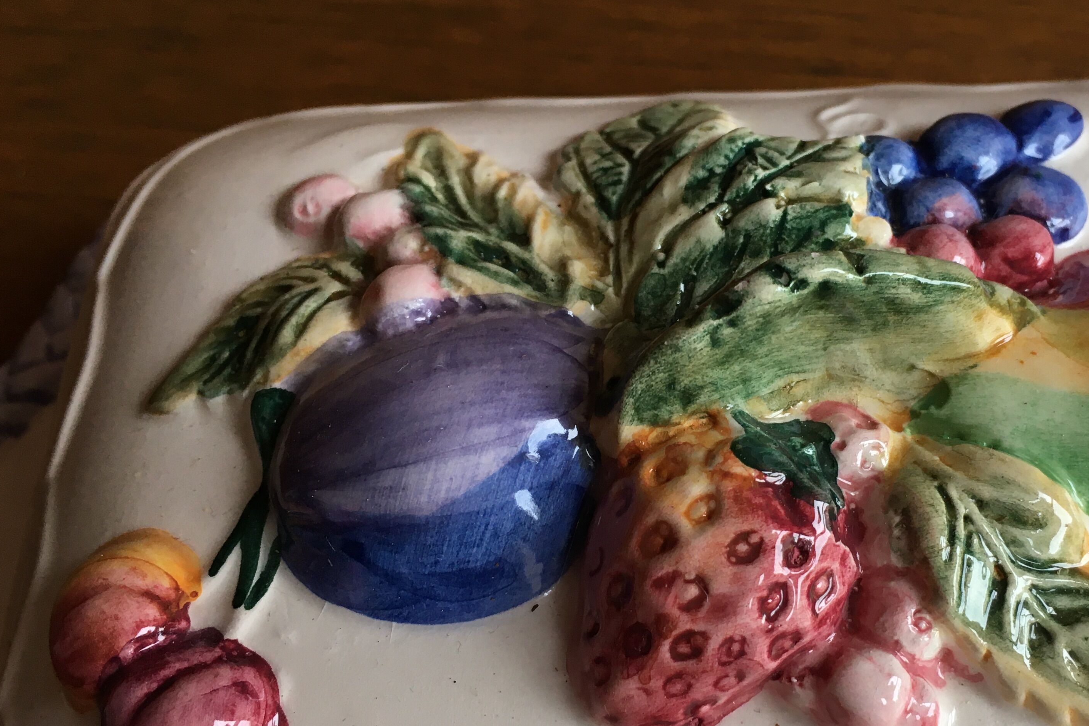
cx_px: 731
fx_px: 1301
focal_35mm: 43
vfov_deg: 31.2
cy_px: 390
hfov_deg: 44.7
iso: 32
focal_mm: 4.15
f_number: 2.2
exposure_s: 1/33
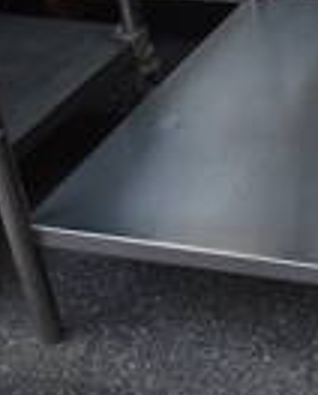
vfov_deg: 16.1
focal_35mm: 117
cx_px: 759
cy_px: 21
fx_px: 1373
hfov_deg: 11.1
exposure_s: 1/250
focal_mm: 18
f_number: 3.5
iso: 450
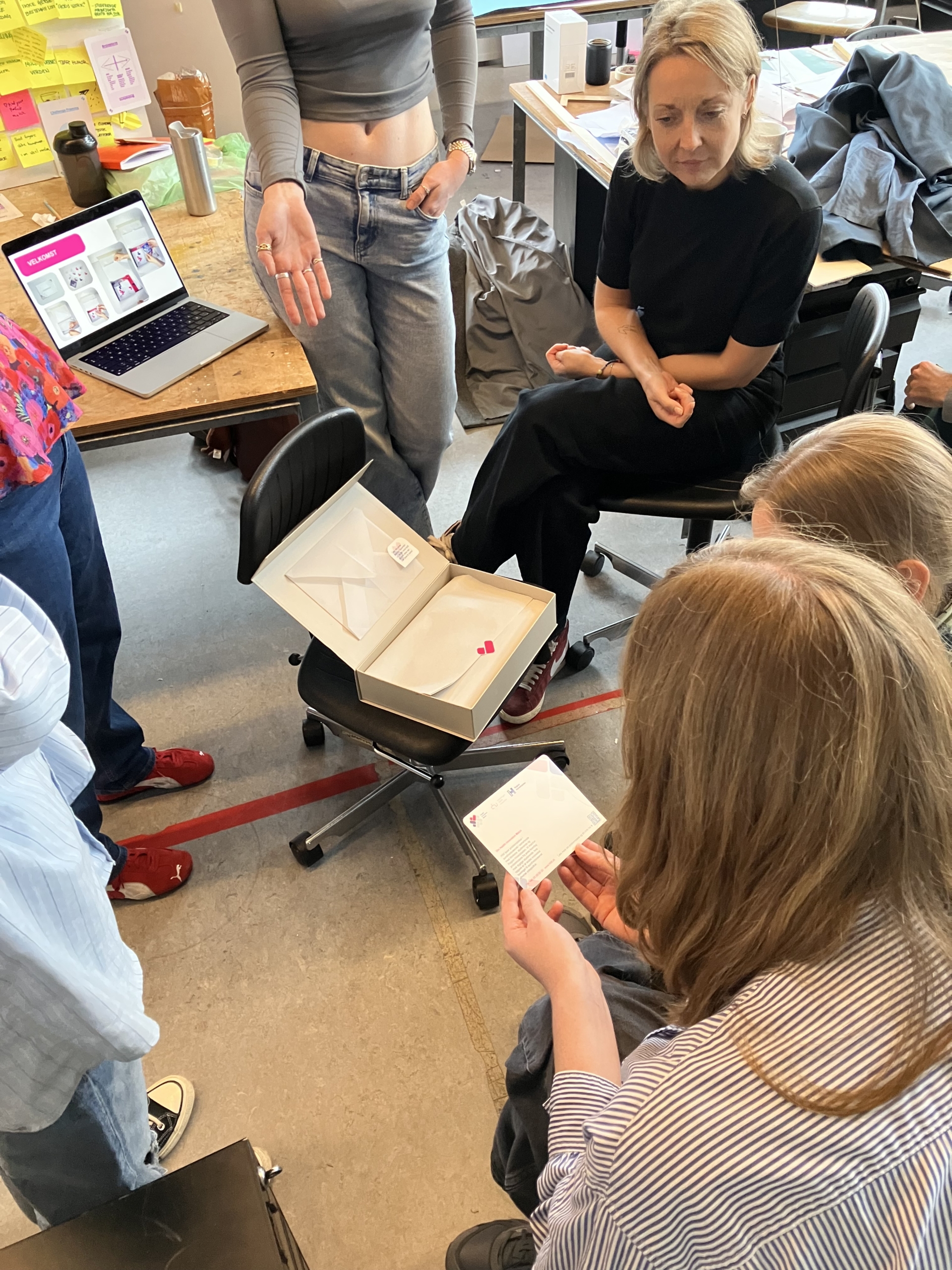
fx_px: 1027
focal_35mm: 28
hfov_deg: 49.7
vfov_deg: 63.4
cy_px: 635
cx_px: 476
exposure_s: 1/60
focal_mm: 3.99
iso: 250
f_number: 1.8
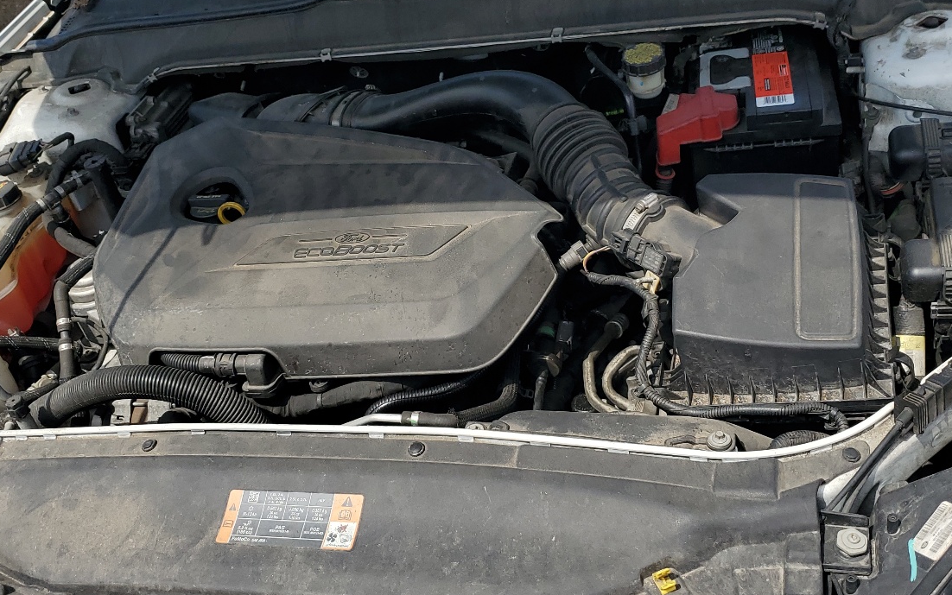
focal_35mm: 40
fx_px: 1038
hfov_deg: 49.3
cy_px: 250
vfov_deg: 31.9
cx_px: 492
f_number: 1.5
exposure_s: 1/3333
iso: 50
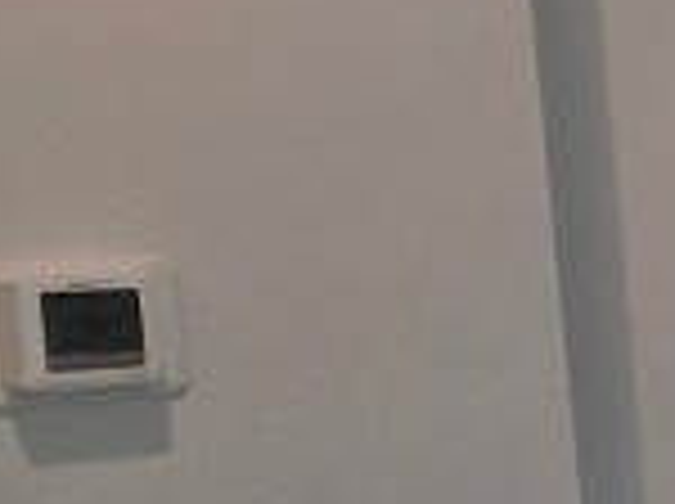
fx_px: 1733
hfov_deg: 13.4
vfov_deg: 16.5
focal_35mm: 89
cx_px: 1764
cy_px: 333
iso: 80
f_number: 2.2
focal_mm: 2.2
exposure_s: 1/120
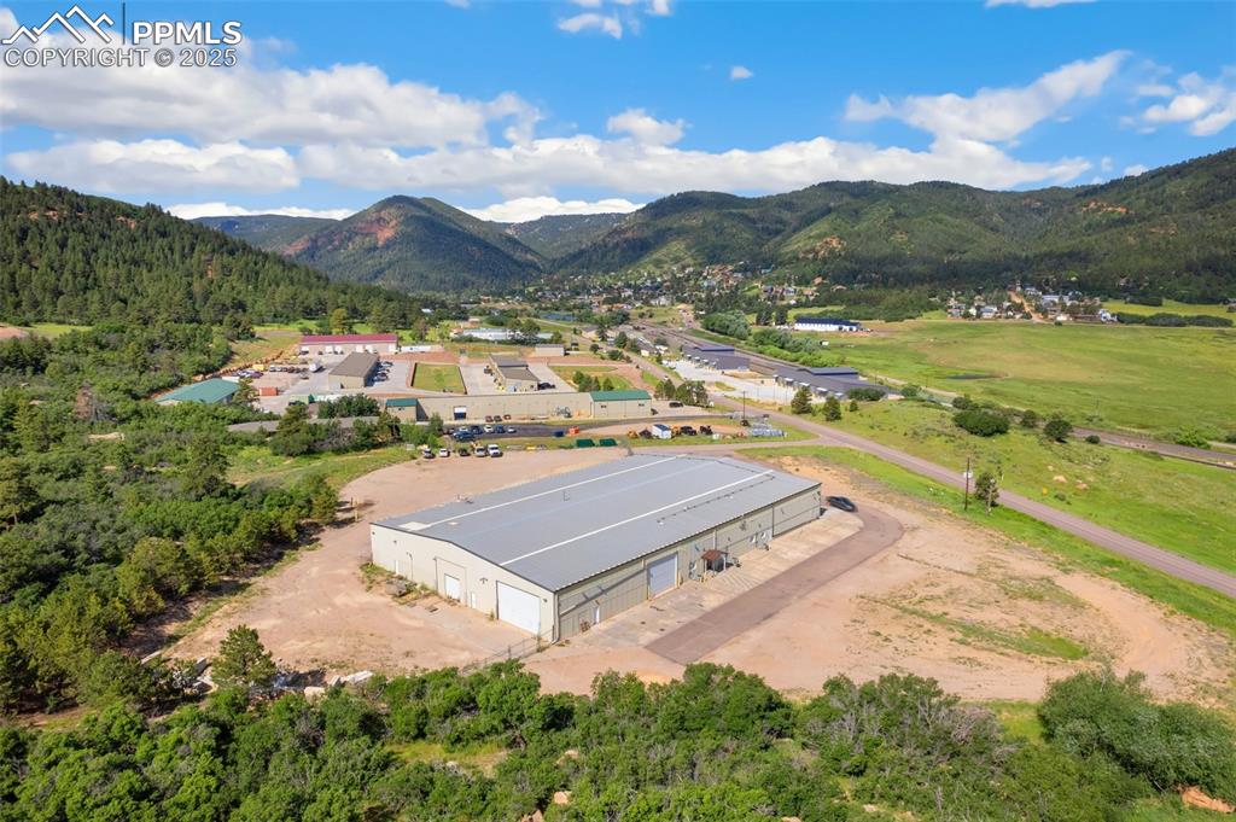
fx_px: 755
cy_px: 411
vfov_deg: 57.1
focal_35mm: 22
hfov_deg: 78.6
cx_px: 618
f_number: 2.8
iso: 100
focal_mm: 8.38
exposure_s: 1/1600
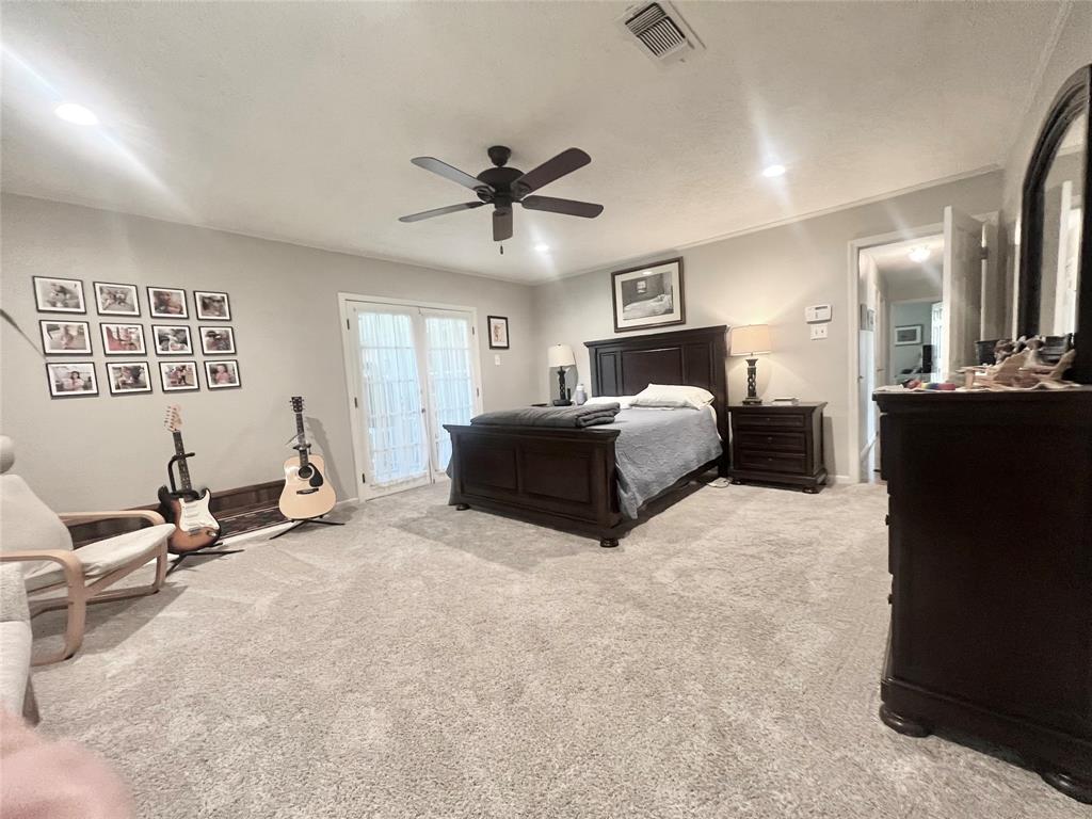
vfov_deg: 89.9
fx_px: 410
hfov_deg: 106.2
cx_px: 546
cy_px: 410
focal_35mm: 13
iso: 500
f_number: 1.8
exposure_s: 1/60
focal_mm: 1.57
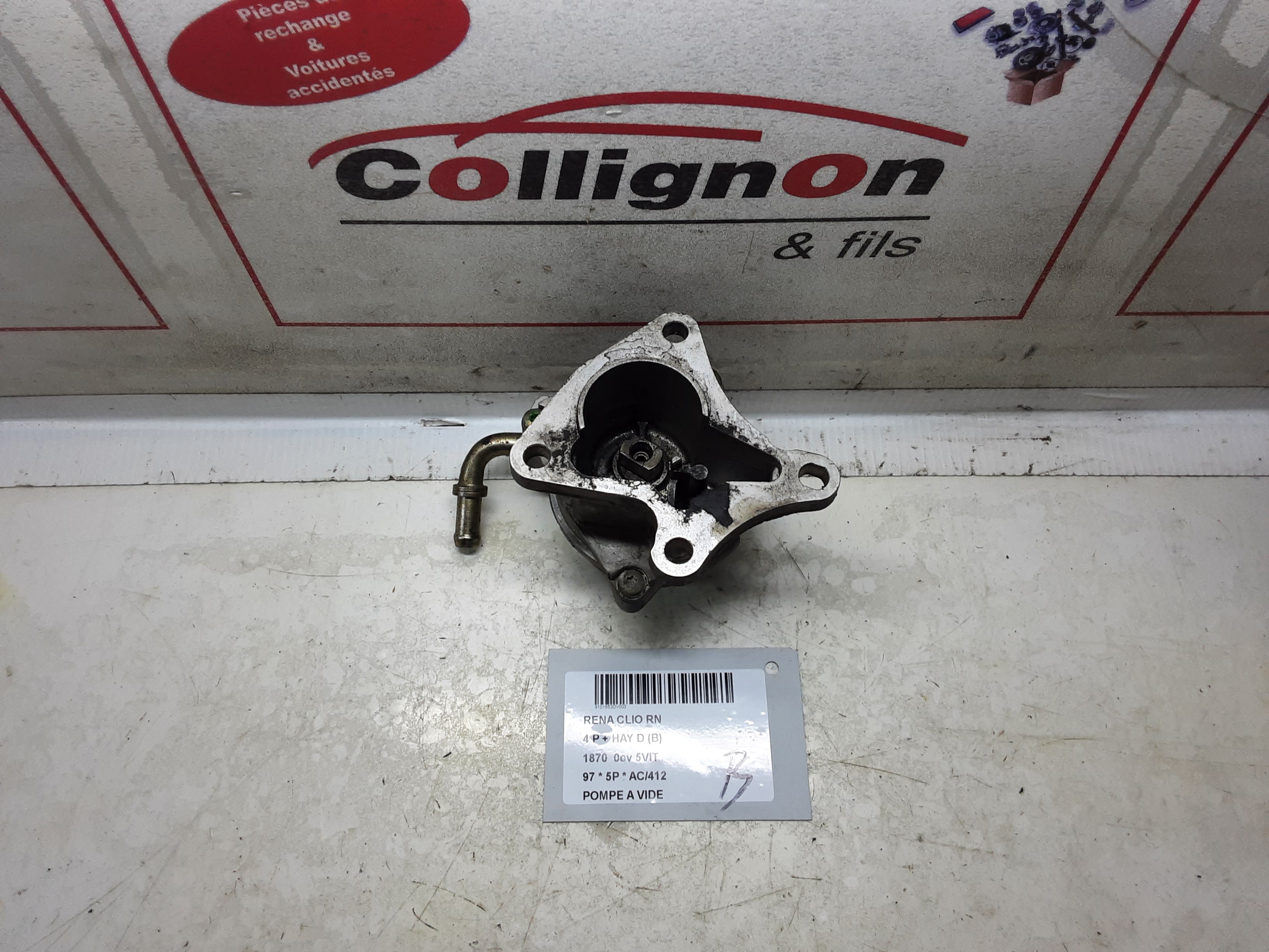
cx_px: 634
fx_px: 990
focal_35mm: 27
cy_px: 476
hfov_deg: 65.3
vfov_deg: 51.4
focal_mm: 2.91
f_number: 1.9
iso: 64
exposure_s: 1/100
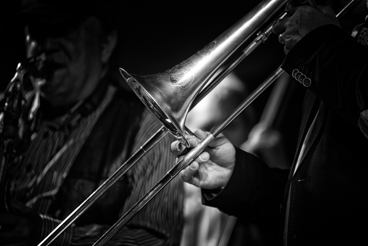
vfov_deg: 6.9
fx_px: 2045
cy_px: 123
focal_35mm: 200
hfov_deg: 10.3
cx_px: 184
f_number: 4
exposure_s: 1/80
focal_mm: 200
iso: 800
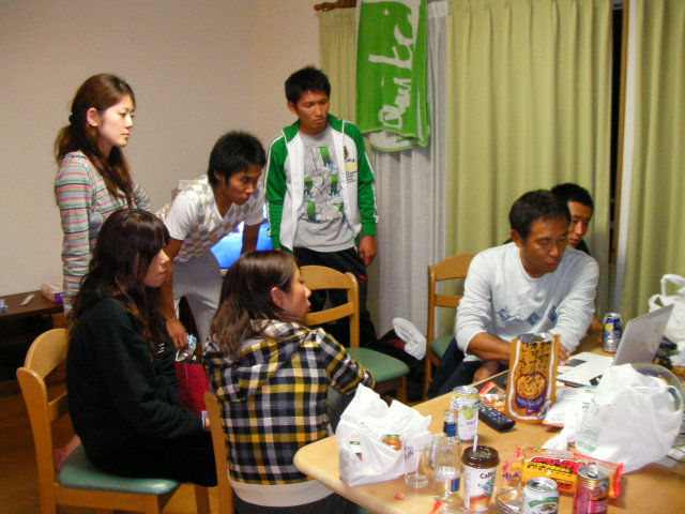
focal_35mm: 38
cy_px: 257
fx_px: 752
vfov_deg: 37.7
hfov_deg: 49.0
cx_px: 342
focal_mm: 6.3
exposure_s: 1/30
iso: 400
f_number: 3.5
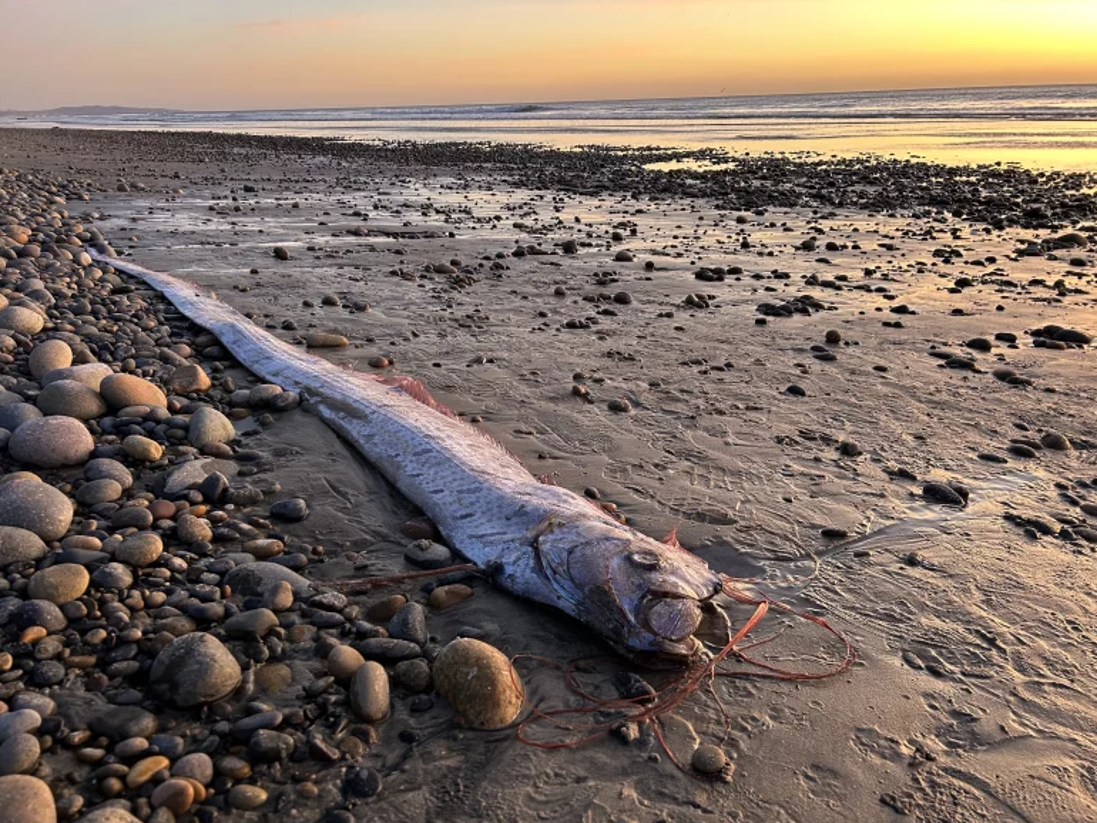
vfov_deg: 51.4
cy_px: 412
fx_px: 856
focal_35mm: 27
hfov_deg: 65.3
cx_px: 554
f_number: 1.5
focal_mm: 5.7
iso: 200
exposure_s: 1/60
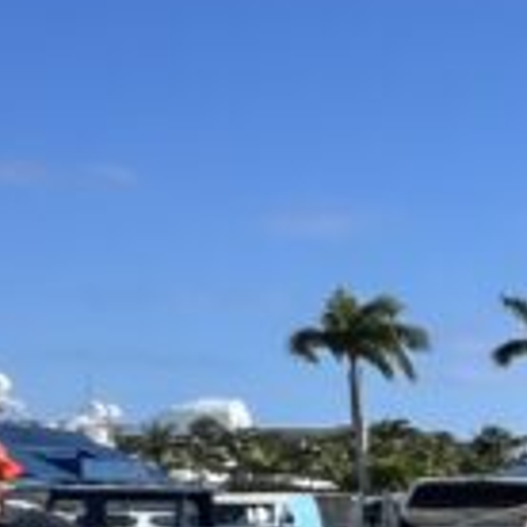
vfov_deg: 18.9
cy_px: 680
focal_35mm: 85
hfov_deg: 9.8
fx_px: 1464
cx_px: 1818
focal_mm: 1.57
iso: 32
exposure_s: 1/1233
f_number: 1.8
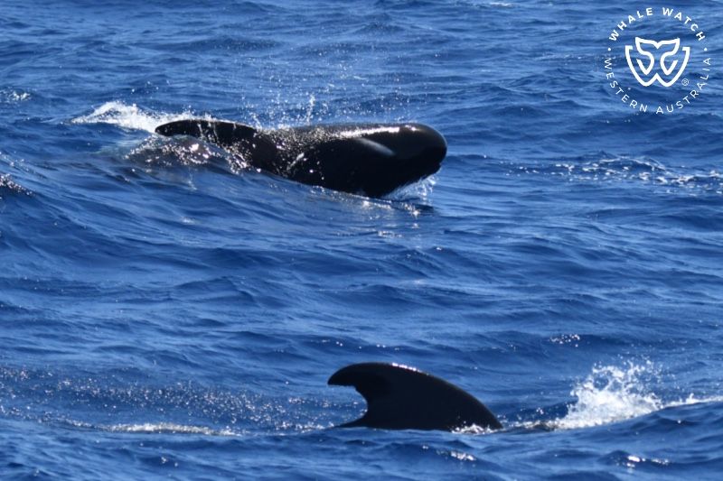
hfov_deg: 11.1
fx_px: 3714
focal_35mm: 185
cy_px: 240
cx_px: 362
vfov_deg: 7.4
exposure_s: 1/8000
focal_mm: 185
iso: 1100
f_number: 5.3
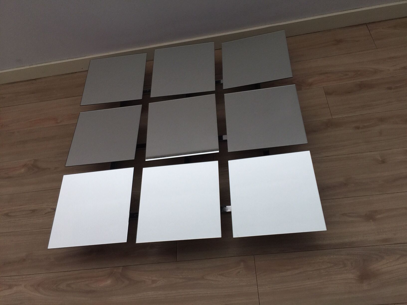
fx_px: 341
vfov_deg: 48.2
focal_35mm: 29
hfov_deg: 61.7
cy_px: 152
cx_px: 204
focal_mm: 4.15
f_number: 2.2
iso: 50
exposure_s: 1/33
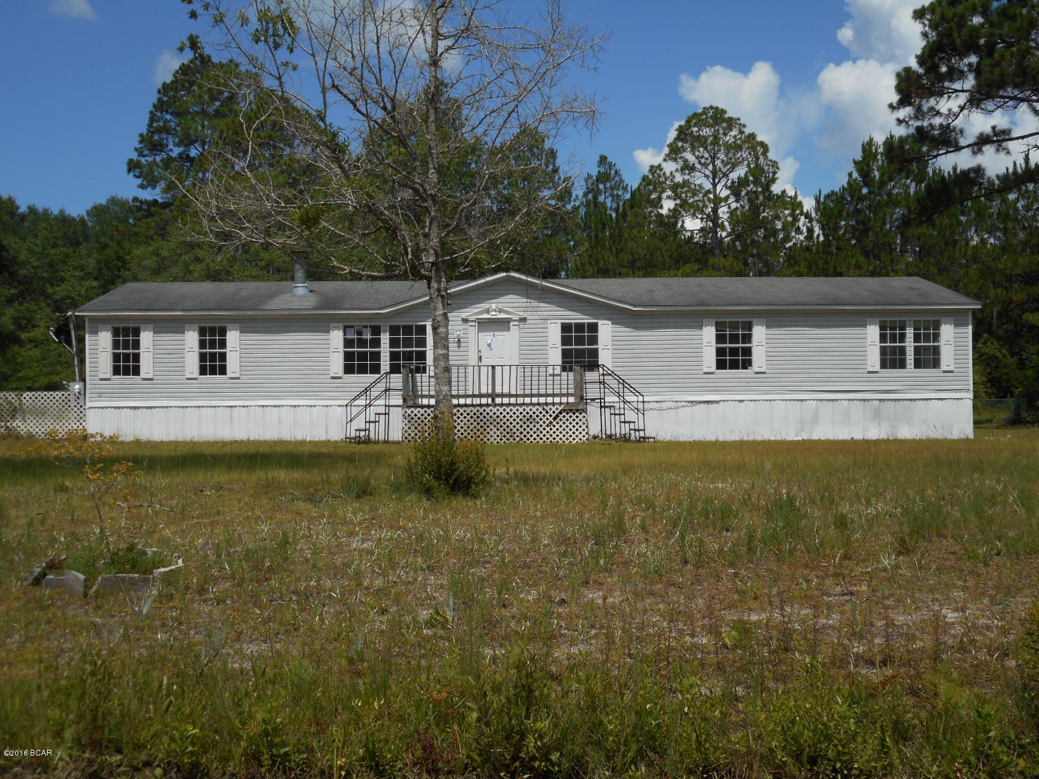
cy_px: 390
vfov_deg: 32.9
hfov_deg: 42.9
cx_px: 520
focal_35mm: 44
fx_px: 1321
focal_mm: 7.9
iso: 80
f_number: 4.7
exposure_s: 1/800
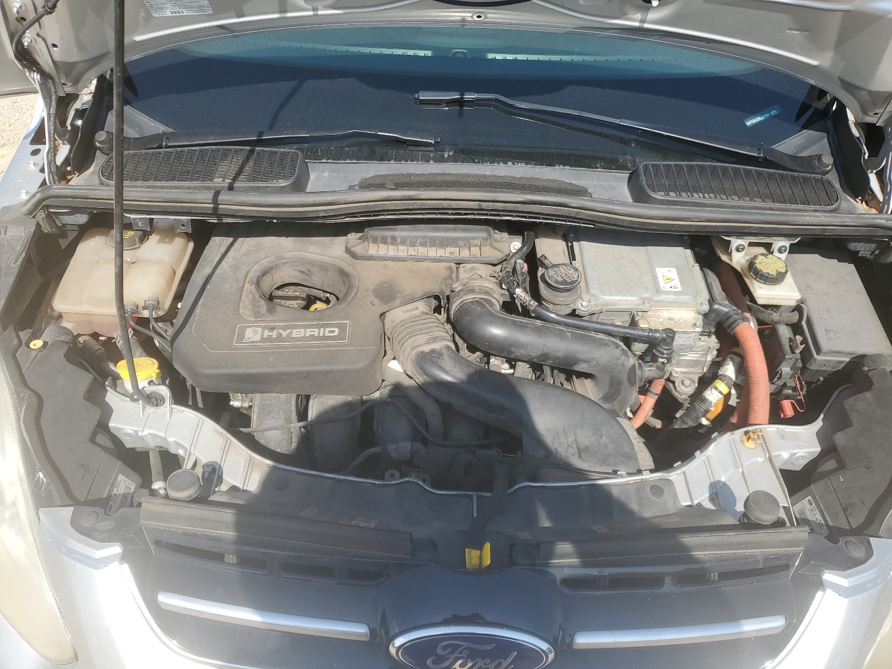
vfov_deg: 53.1
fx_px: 670
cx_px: 446
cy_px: 334
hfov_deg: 67.3
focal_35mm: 26
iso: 50
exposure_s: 1/1667
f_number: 1.5
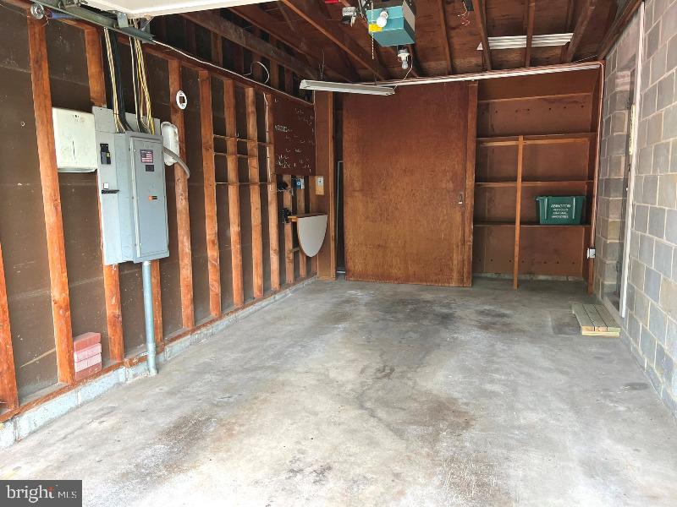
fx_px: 508
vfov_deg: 53.1
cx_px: 338
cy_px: 254
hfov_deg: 67.3
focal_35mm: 26
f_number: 1.5
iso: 125
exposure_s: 1/120
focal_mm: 5.7
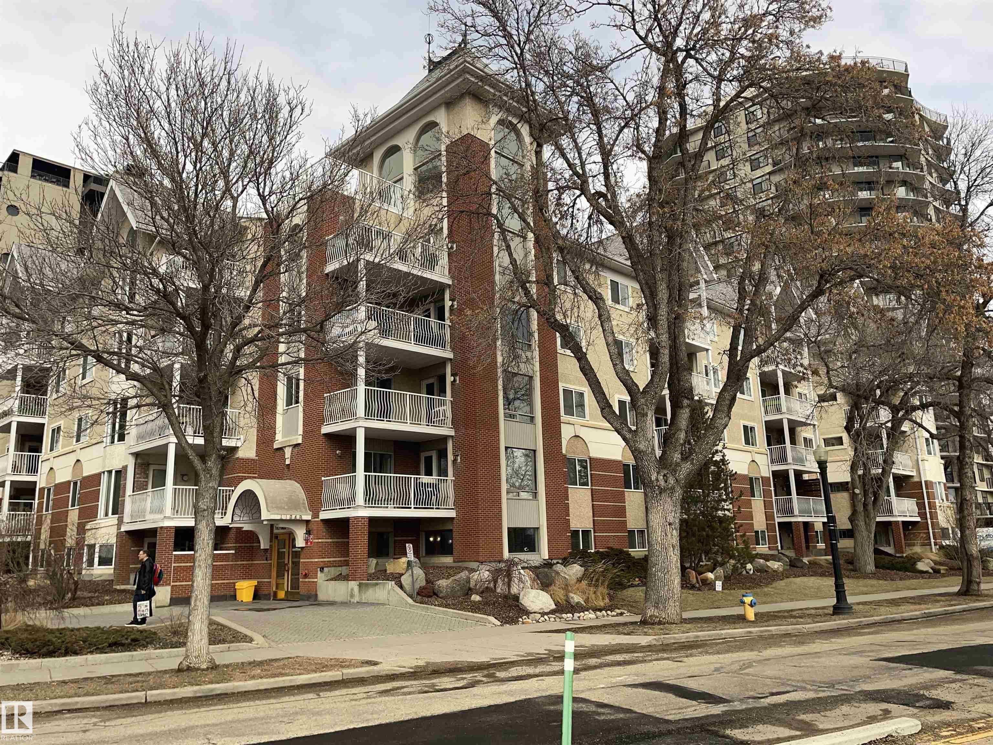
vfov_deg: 53.1
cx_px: 496
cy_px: 372
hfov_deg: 67.3
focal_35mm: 26
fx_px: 746
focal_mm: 4.2
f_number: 1.6
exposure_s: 1/3300
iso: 32
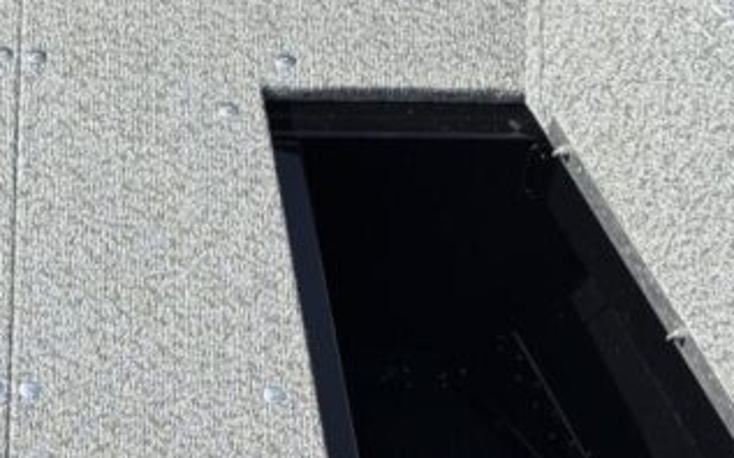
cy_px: 548
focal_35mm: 125
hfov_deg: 16.3
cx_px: -30
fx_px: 2500
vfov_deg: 10.3
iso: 50
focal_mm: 5.96
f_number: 1.6
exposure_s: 1/1812
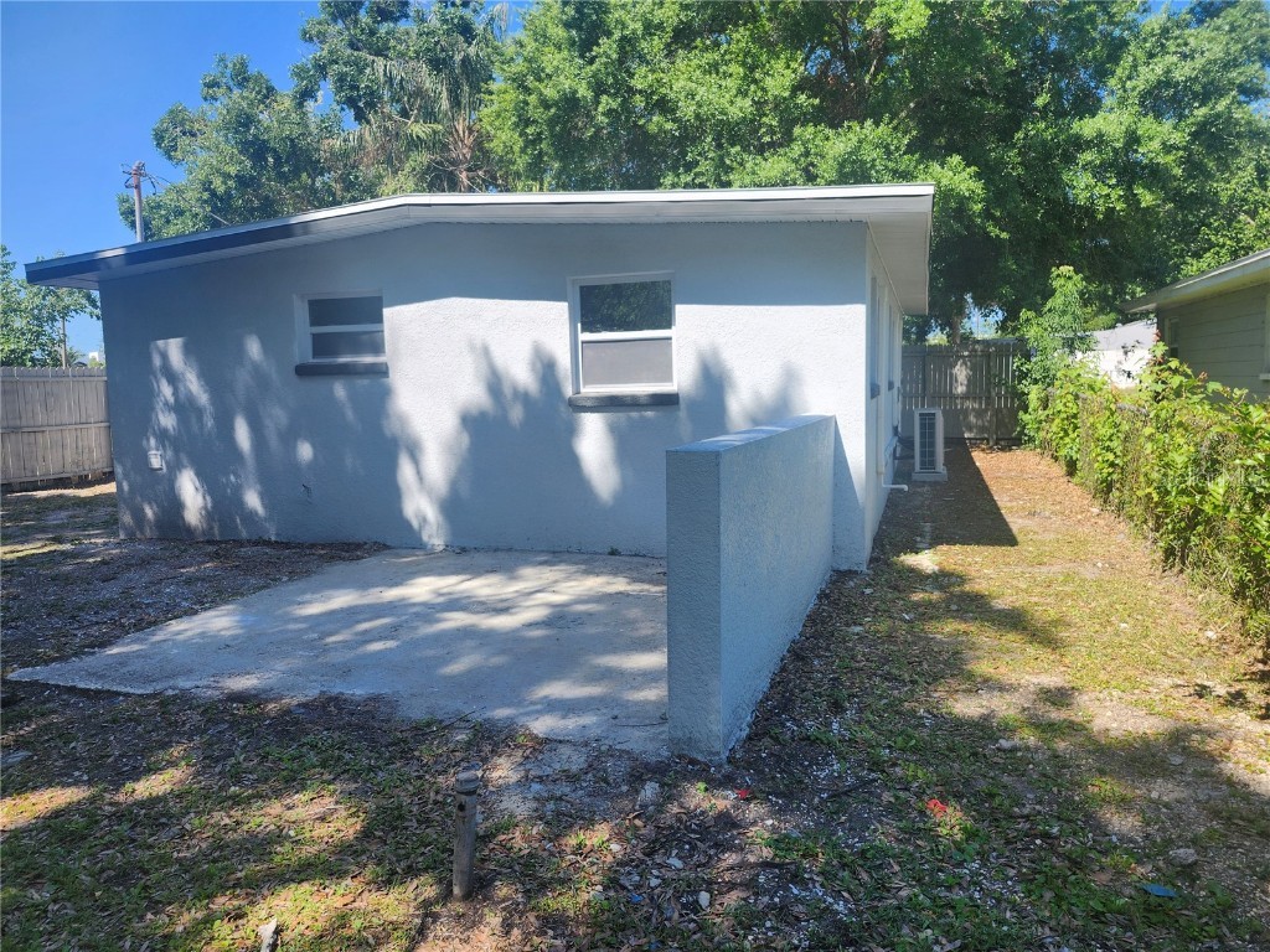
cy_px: 476
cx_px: 635
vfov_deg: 58.9
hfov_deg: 73.9
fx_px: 844
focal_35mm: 23
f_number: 1.8
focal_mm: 5.54
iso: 25
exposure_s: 1/820
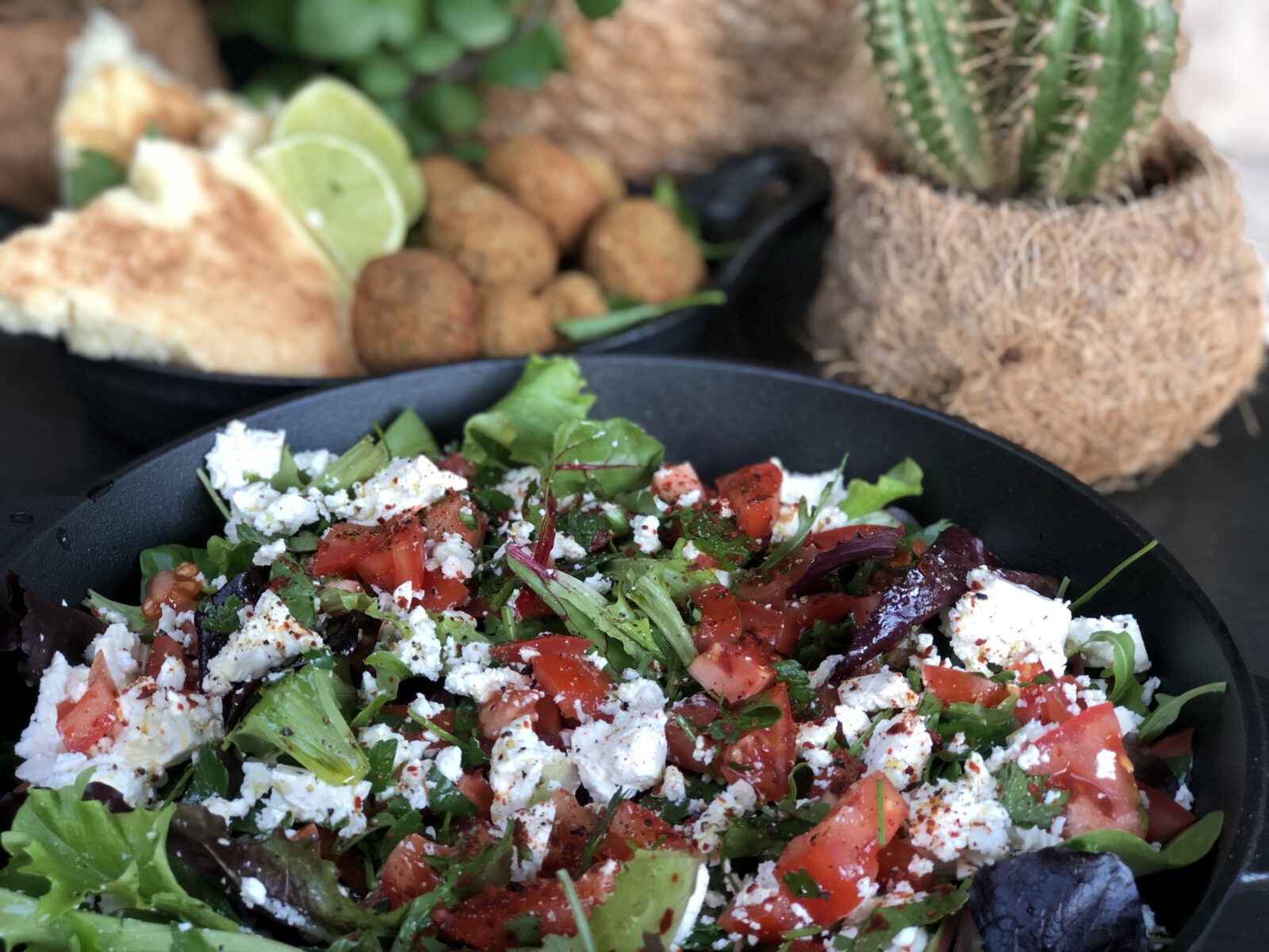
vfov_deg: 25.7
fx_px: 2090
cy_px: 476
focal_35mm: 57
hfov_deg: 33.8
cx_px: 634
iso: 80
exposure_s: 1/30
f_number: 2.8
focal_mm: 6.6
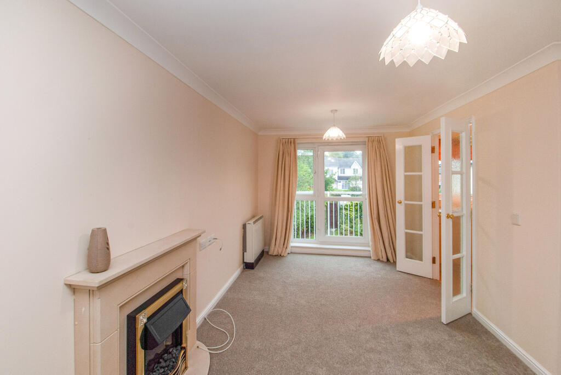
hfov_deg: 100.3
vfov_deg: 77.5
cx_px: 280
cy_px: 188
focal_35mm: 15
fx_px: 234
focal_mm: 10
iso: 200
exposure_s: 1/30
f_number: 7.1
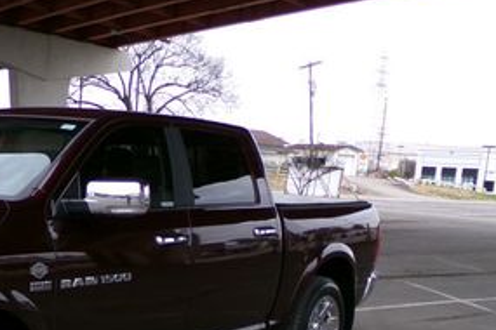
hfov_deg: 34.3
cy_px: 283
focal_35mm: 56
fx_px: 771
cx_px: 84
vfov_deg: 23.7
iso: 100
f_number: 3.7
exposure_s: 1/100
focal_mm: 4.3
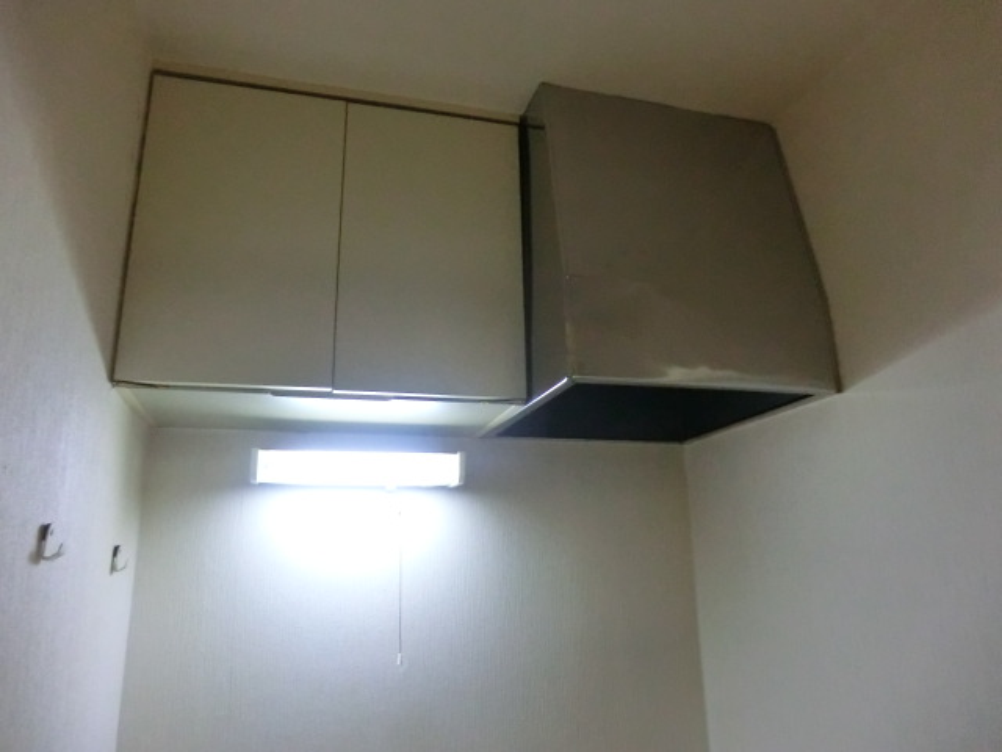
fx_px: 695
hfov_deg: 71.6
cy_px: 376
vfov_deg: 56.8
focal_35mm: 24
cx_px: 501
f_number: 3.2
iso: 640
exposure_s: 1/60
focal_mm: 4.3
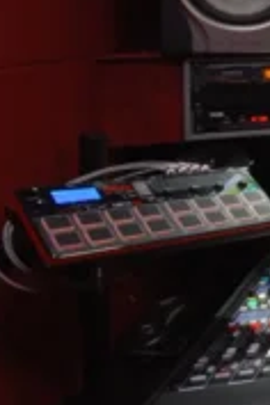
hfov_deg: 12.4
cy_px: 14
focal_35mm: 65
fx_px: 731
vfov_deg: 29.2
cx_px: 755
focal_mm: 10
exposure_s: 1
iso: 100
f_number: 8
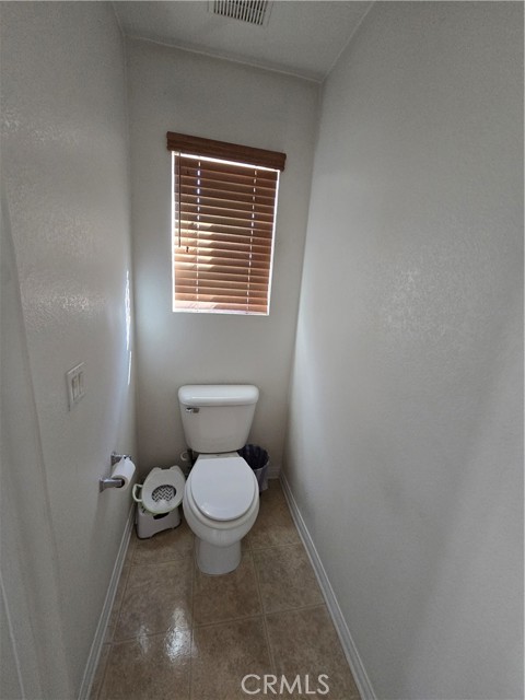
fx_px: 263
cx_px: 262
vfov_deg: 106.2
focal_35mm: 13
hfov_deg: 89.9
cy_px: 350
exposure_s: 1/100
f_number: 2.2
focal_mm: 2.2
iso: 500
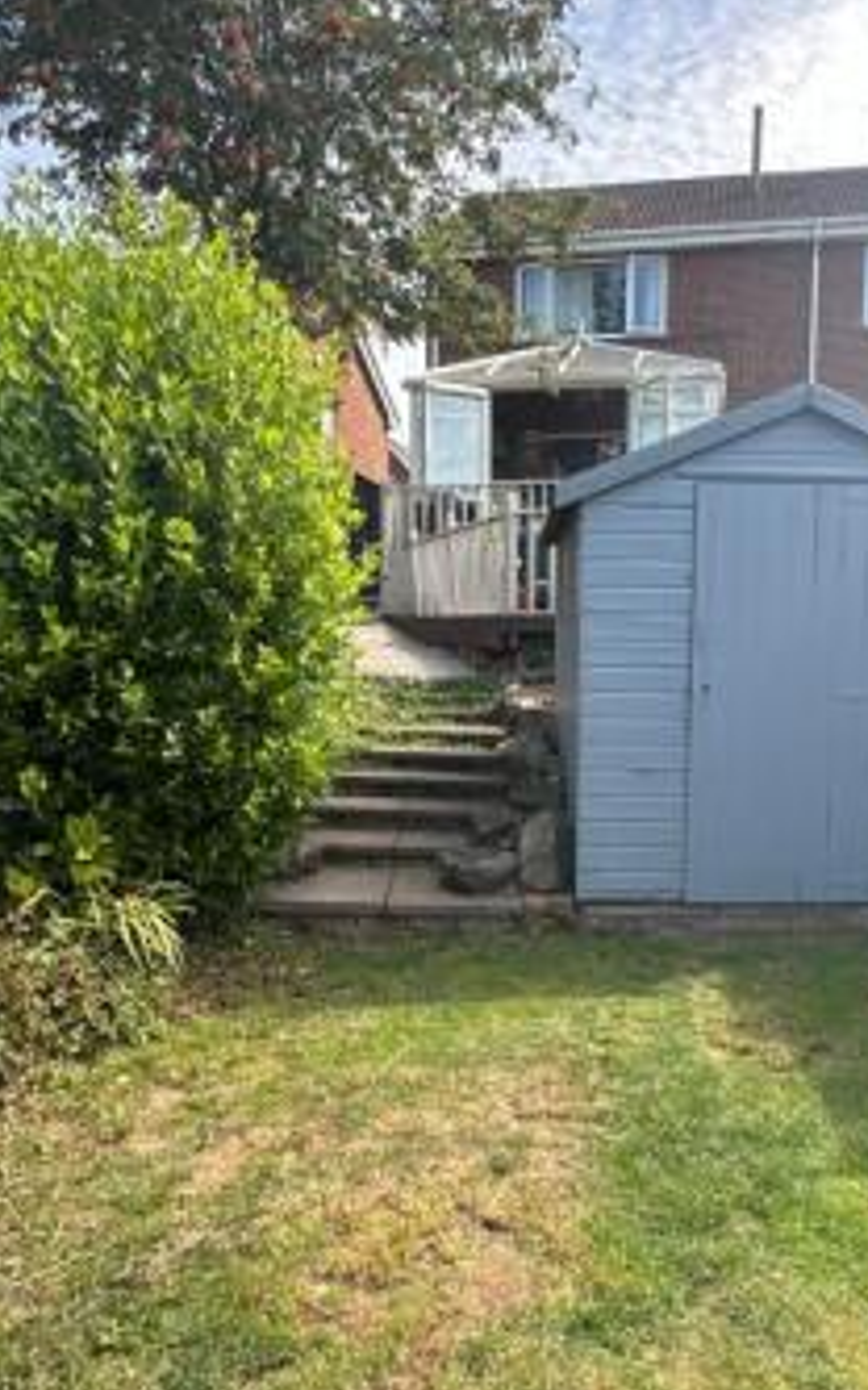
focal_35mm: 26
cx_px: 540
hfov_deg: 47.2
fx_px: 985
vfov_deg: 70.4
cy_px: 728
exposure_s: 1/416
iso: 40
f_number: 2.2
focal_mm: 2.22
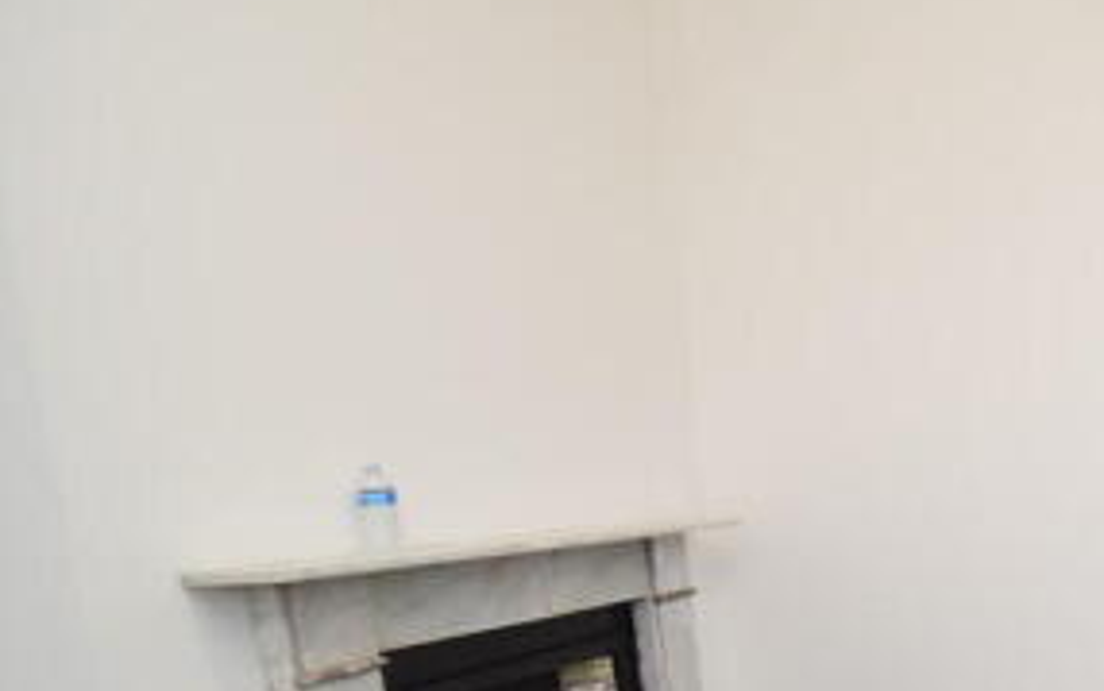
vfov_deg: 34.6
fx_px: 1053
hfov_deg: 43.6
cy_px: 596
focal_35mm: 35
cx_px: 1199
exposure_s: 1/80
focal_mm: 10
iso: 800
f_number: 4.5
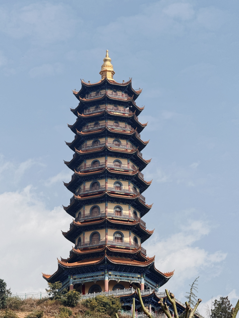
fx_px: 1105
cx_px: 120
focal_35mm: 120
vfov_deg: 16.4
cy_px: 159
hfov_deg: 12.3
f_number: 2.8
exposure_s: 1/1294
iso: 50
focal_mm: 15.66
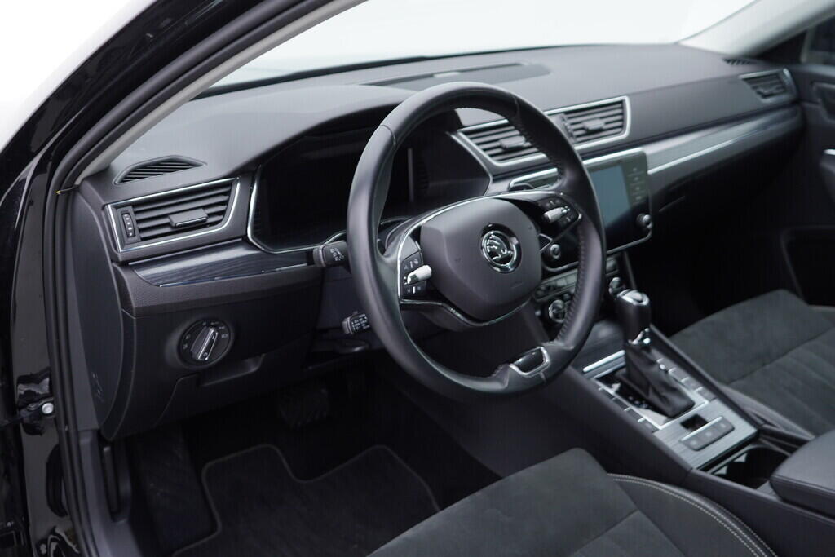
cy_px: 278
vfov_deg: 36.9
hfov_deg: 53.1
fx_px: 835
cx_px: 418
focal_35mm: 36
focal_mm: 24
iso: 125
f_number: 2.8
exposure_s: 1/40
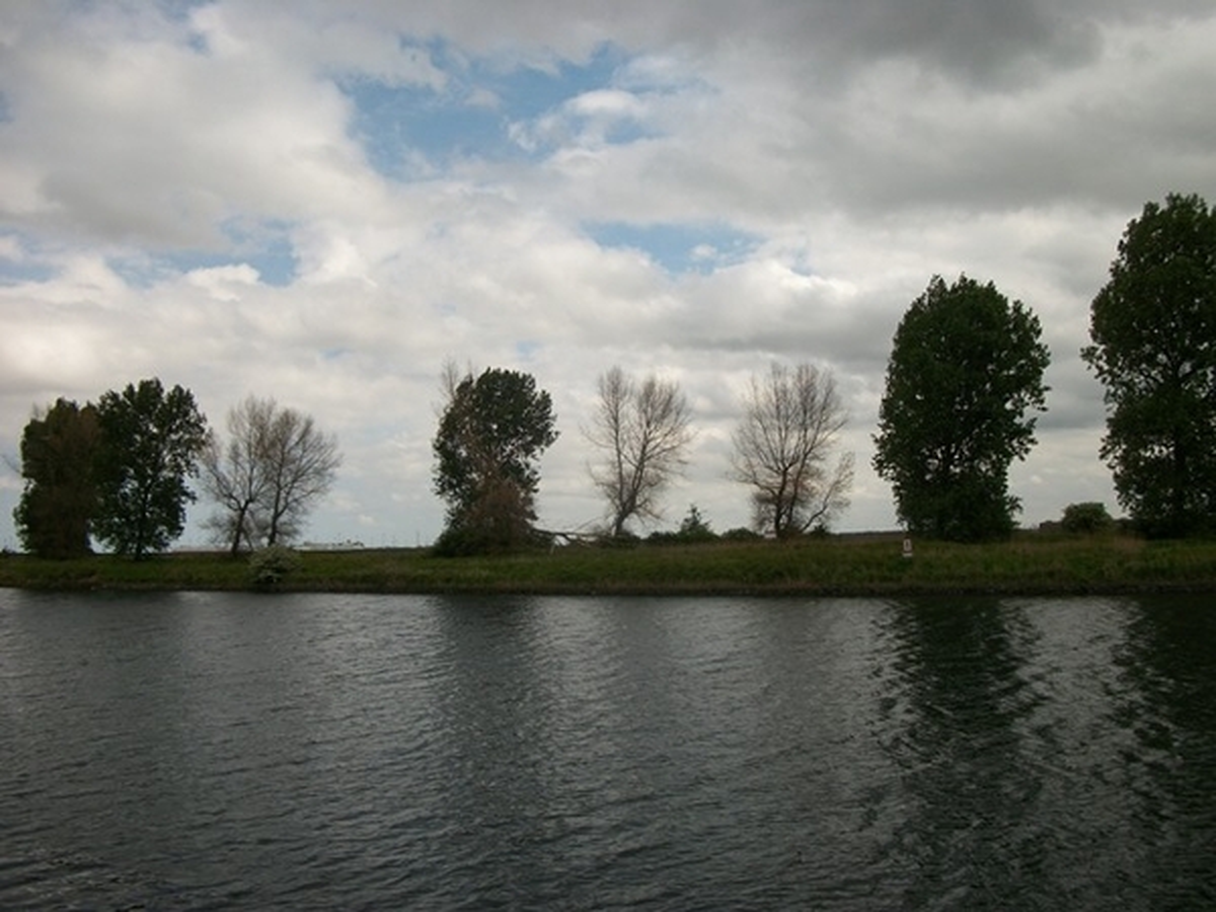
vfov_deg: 44.2
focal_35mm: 32
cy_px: 456
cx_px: 608
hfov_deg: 56.8
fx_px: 1124
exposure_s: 1/250
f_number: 8.8
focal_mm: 5.7
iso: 80
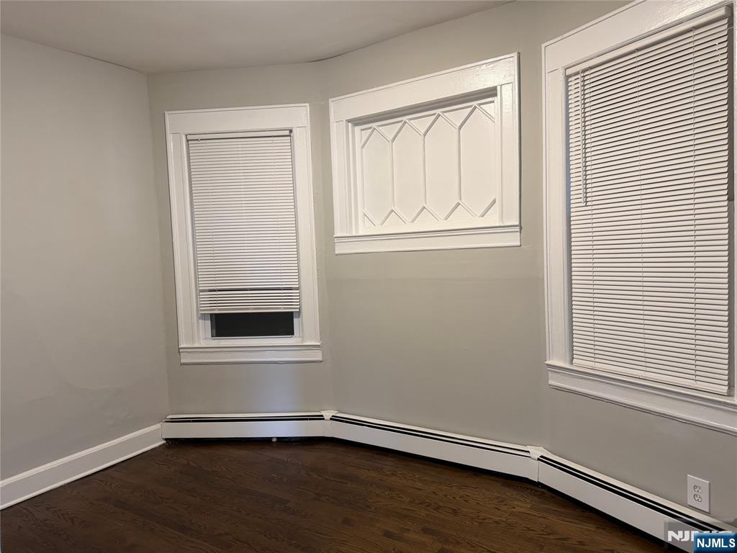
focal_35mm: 24
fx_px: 511
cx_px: 368
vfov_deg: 56.8
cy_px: 276
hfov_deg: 71.6
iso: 250
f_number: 1.78
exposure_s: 1/60
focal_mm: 6.76
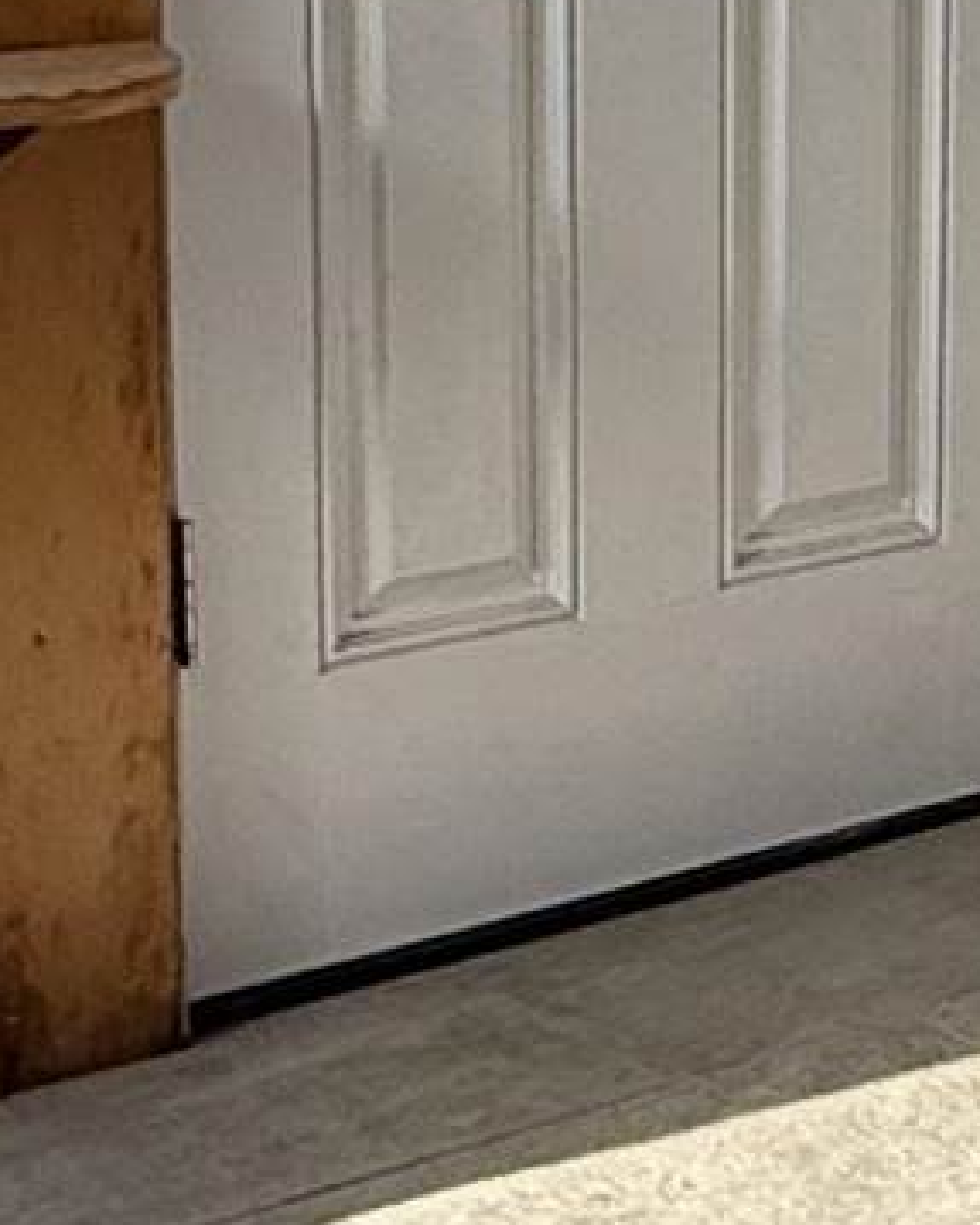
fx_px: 4244
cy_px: 389
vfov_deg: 16.4
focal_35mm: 117
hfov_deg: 12.8
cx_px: 1188
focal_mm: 2.22
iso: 64
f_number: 2.2
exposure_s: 1/379
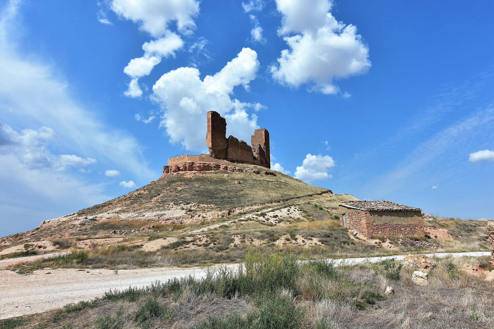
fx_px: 309
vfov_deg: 56.1
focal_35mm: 22
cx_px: 247
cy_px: 164
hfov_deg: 77.3
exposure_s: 1/350
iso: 100
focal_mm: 15
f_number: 9.5
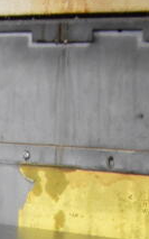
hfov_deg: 10.9
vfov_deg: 14.2
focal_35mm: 118
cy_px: 507
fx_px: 767
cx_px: -19
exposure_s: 1/125
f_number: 3.5
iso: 2000
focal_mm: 18
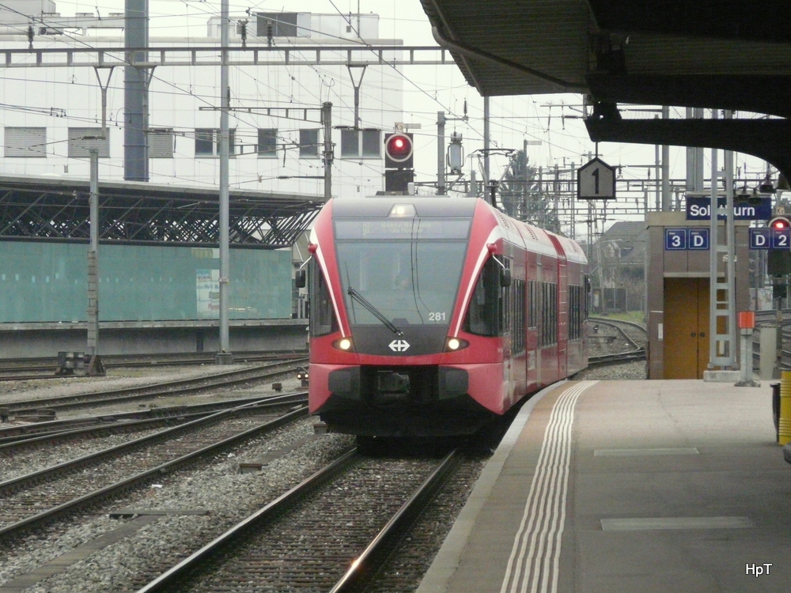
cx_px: 396
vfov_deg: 7.7
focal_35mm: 193
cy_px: 296
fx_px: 4410
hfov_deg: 10.2
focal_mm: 31.7
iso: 800
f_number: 3.6
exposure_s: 1/250
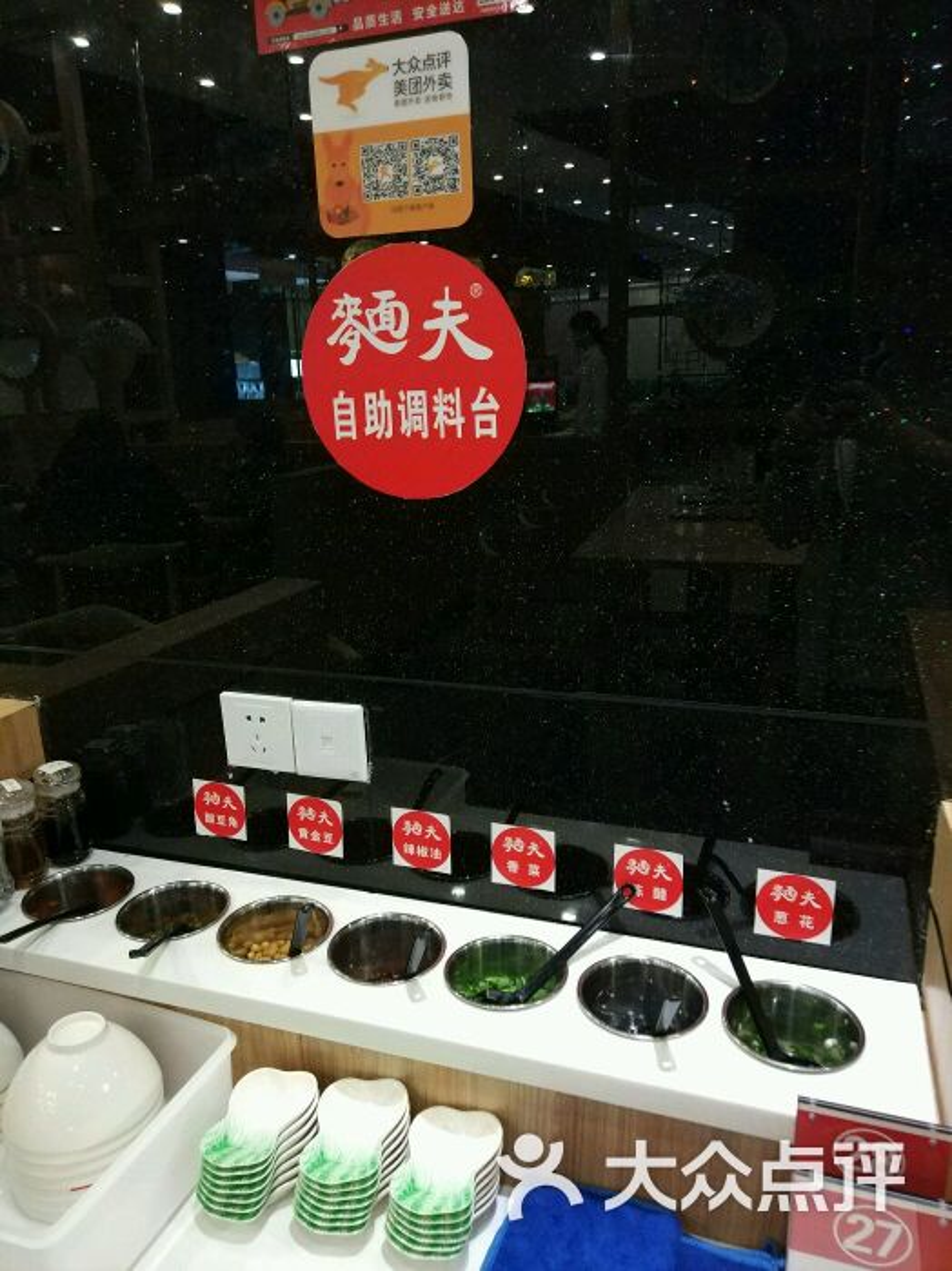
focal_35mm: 23
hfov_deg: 58.8
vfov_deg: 74.0
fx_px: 844
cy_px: 636
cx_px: 476
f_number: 2
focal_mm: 4.06
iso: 1250
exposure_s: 1/25
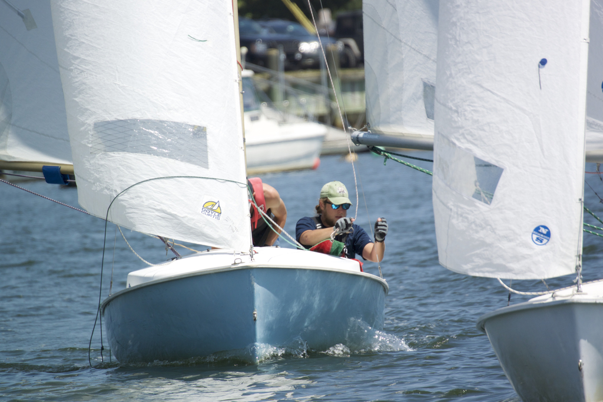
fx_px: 13568
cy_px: 201
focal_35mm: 810
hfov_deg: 2.5
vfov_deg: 1.7
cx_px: 302
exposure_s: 1/640
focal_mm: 300
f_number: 5.6
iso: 160
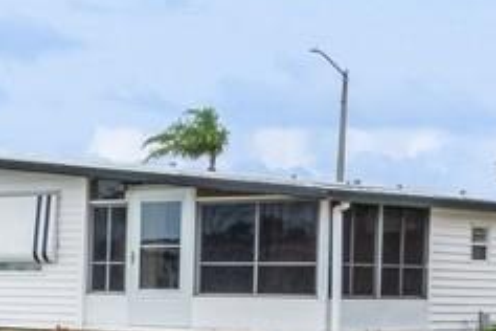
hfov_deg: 14.0
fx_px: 1534
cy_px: 228
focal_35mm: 111
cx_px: -622
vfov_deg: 12.3
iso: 200
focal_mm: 11
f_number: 8
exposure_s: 1/320
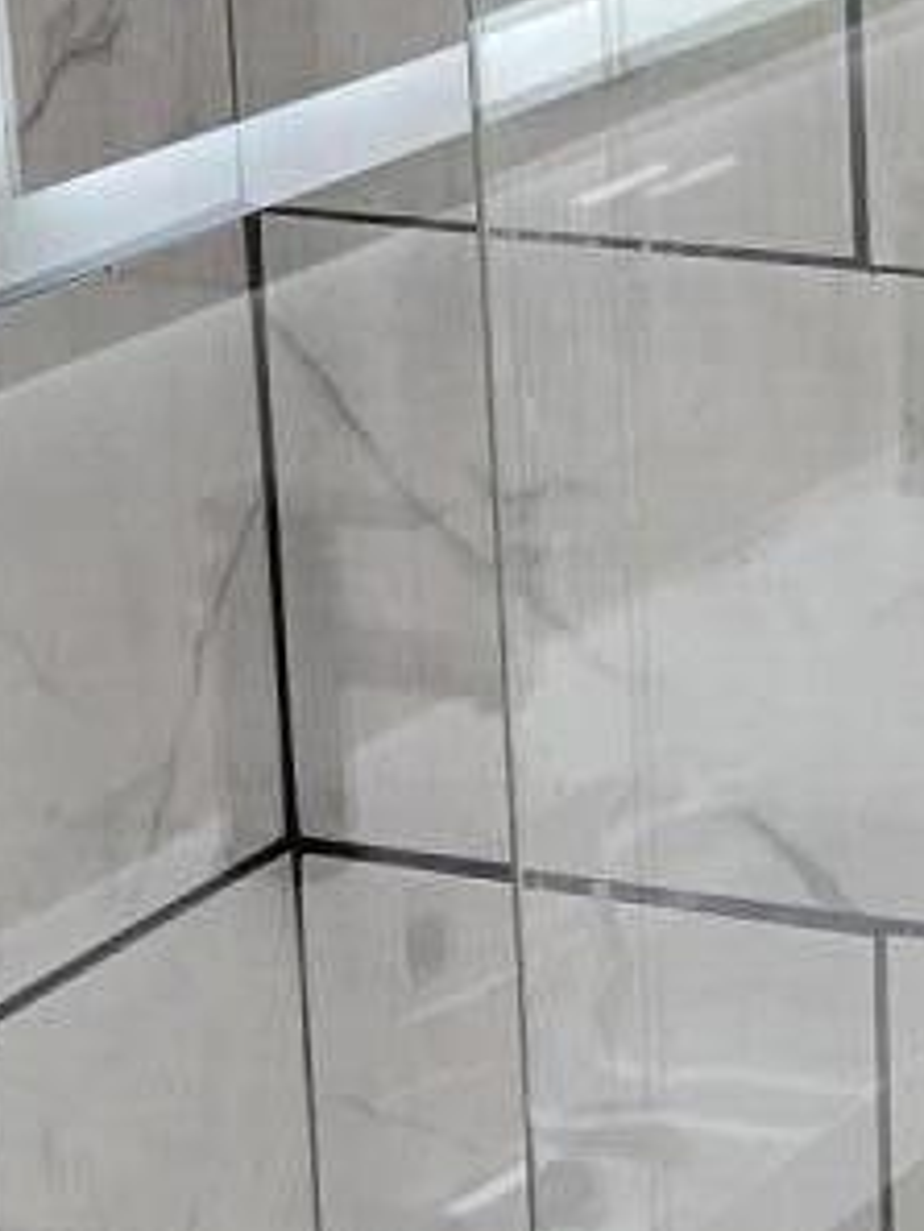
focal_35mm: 155
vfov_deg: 12.7
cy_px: 995
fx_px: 5513
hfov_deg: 9.4
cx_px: 1222
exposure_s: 1/53.3
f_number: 1.8
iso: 50
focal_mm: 5.4
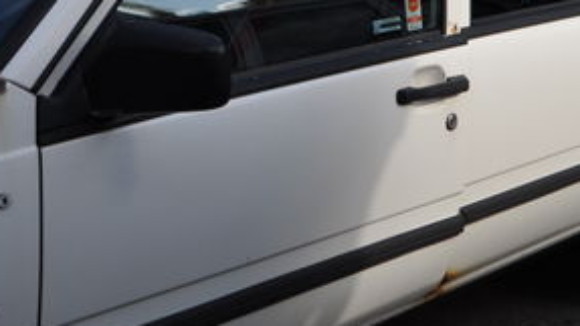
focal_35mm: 84
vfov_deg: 14.3
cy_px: 70
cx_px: 392
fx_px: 1291
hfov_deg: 25.2
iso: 400
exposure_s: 1/1250
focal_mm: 24
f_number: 5
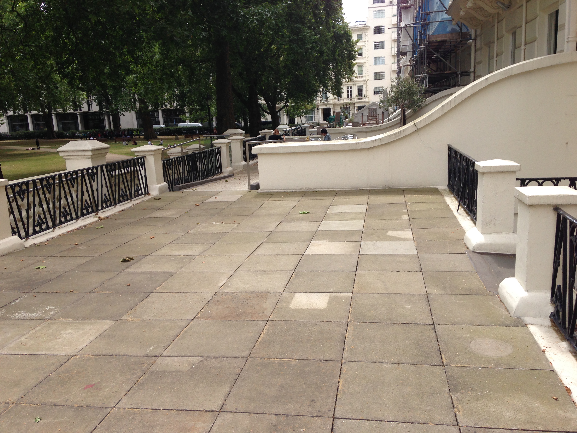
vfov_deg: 42.9
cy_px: 216
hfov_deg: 55.4
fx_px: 550
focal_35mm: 33
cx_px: 288
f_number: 2.4
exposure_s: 1/686
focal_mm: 4.12
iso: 50
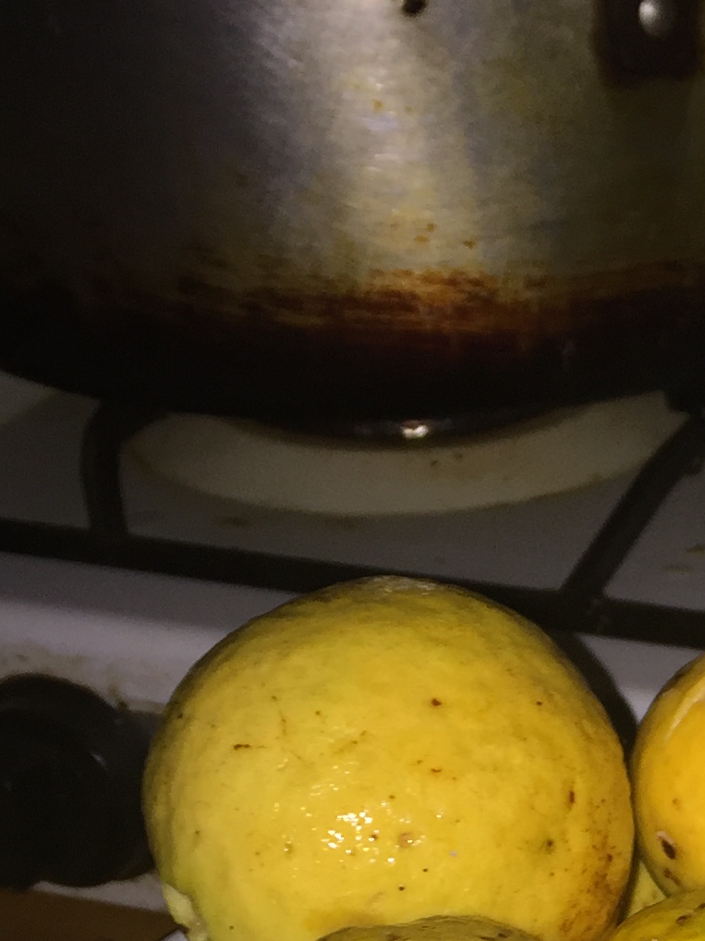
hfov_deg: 14.6
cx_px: 1111
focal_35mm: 93
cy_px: 1272
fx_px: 2526
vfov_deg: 19.3
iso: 32
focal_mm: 4.15
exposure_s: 1/53
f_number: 2.2
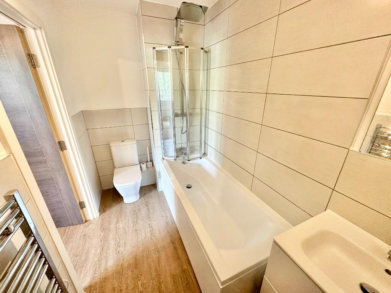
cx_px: 196
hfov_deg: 102.1
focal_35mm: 14
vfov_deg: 85.7
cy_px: 146
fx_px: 158
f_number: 2.2
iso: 320
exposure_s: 1/66
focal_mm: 2.22
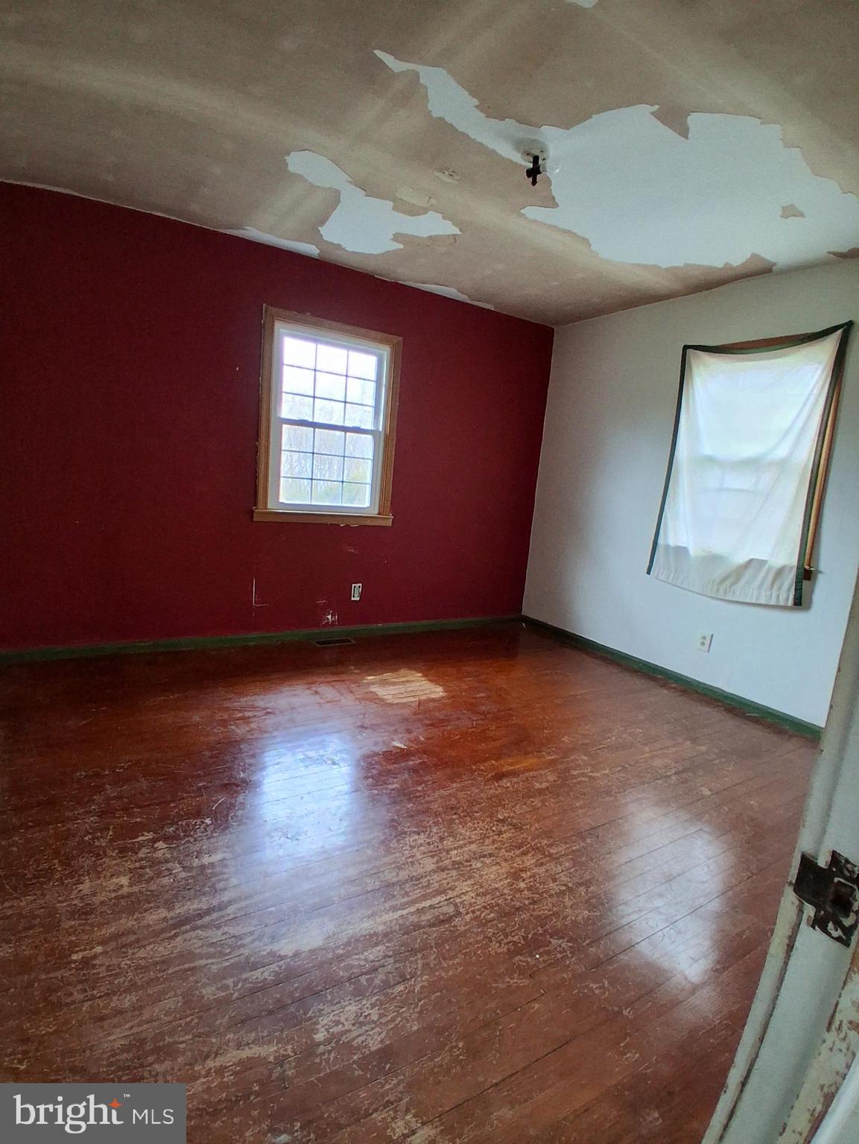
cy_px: 572
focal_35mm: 17
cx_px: 430
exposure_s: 1/40
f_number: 2.2
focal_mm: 1.4
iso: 320
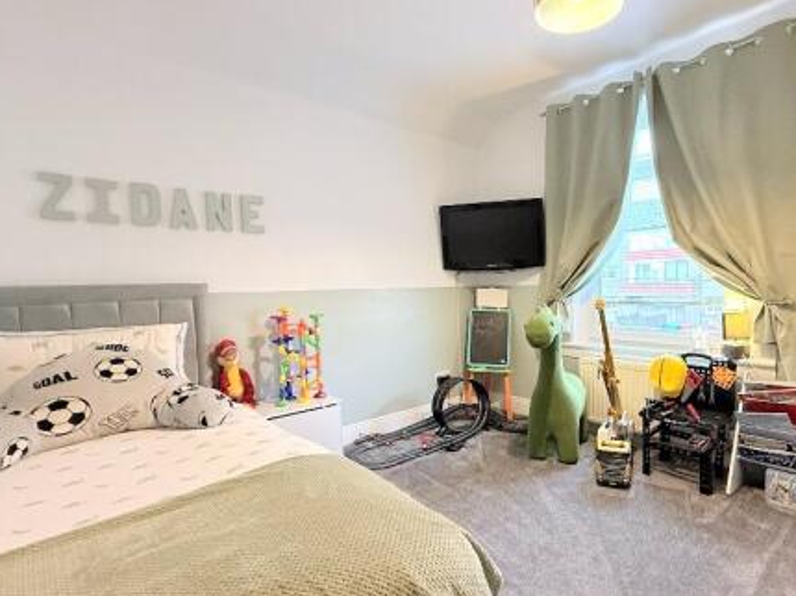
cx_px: 464
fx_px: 437
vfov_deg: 68.6
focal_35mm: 19
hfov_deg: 84.0
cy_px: 312
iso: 500
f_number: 2.2
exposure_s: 1/50
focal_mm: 2.22
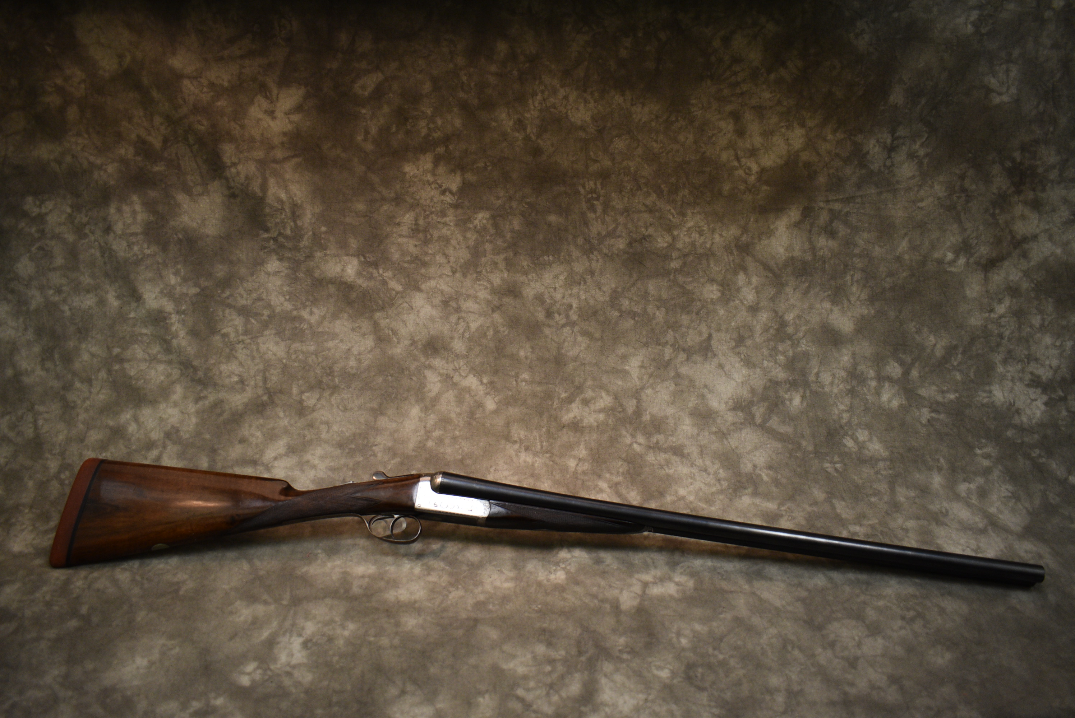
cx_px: 538
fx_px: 807
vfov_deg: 48.0
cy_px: 359
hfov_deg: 67.3
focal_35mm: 27
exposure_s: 1/160
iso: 800
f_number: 3.5
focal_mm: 18
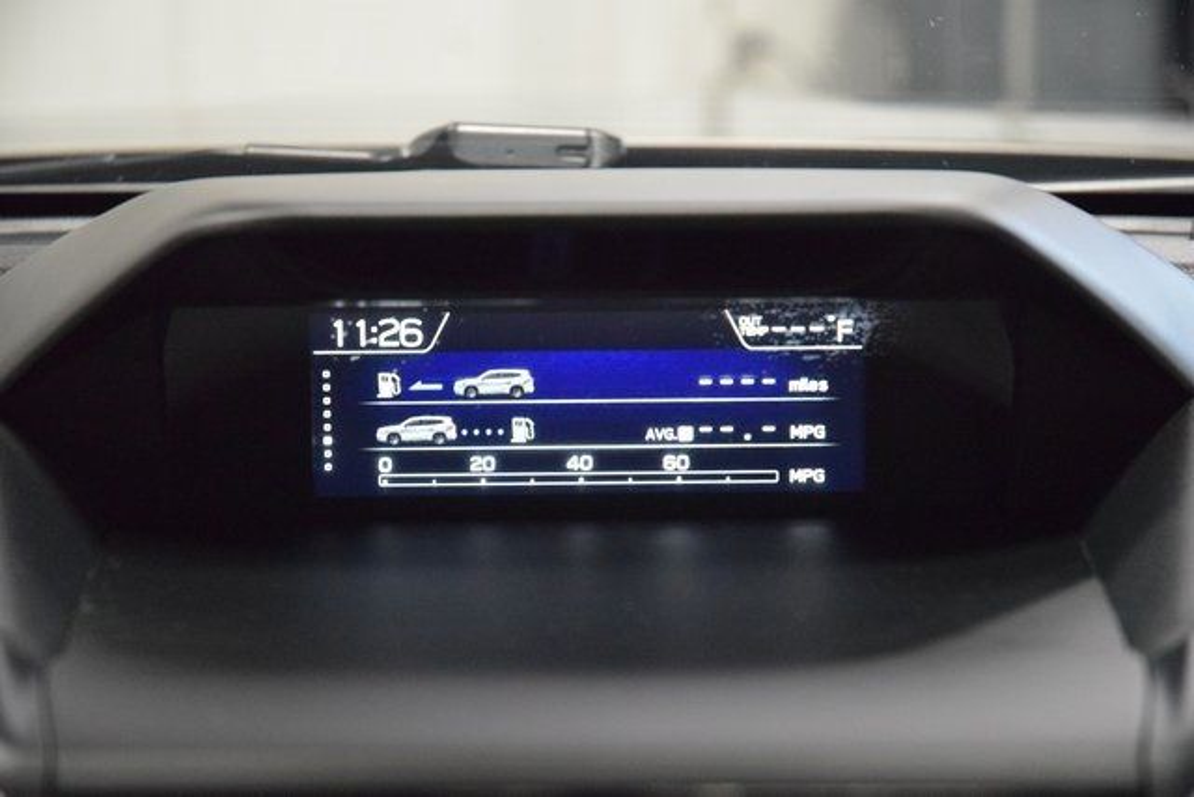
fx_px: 3483
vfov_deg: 13.0
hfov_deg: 19.5
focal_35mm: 105
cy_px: 398
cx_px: 597
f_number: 4.5
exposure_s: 1/125
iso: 6400
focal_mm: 70
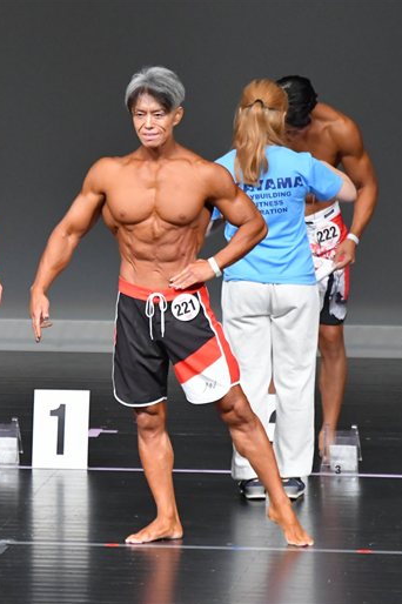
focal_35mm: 475
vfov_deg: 4.3
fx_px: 7966
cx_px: 48
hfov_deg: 2.9
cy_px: 302
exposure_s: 1/400
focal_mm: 210
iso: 5000
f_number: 5.6
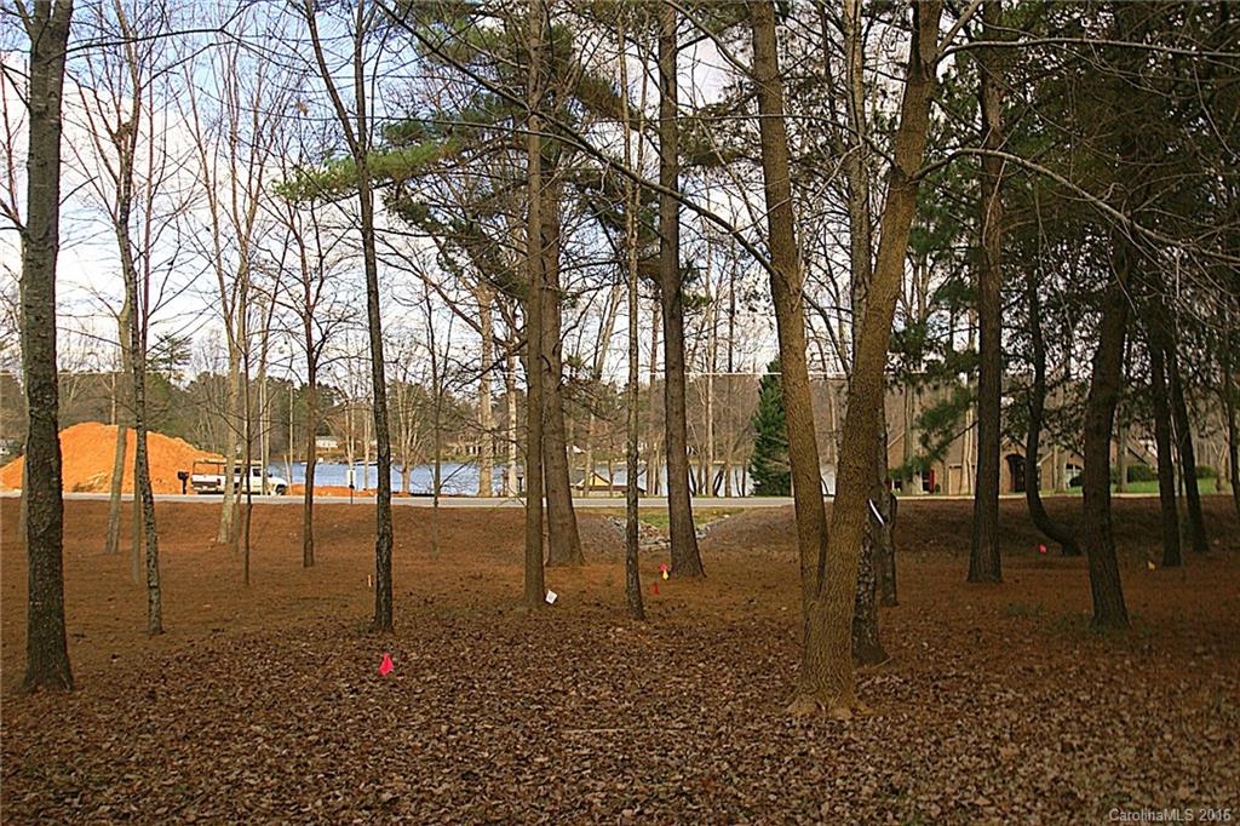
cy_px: 413
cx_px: 620
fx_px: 1240
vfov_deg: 36.8
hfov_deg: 53.1
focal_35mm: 36
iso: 200
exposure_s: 1/800
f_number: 4.5
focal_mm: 24
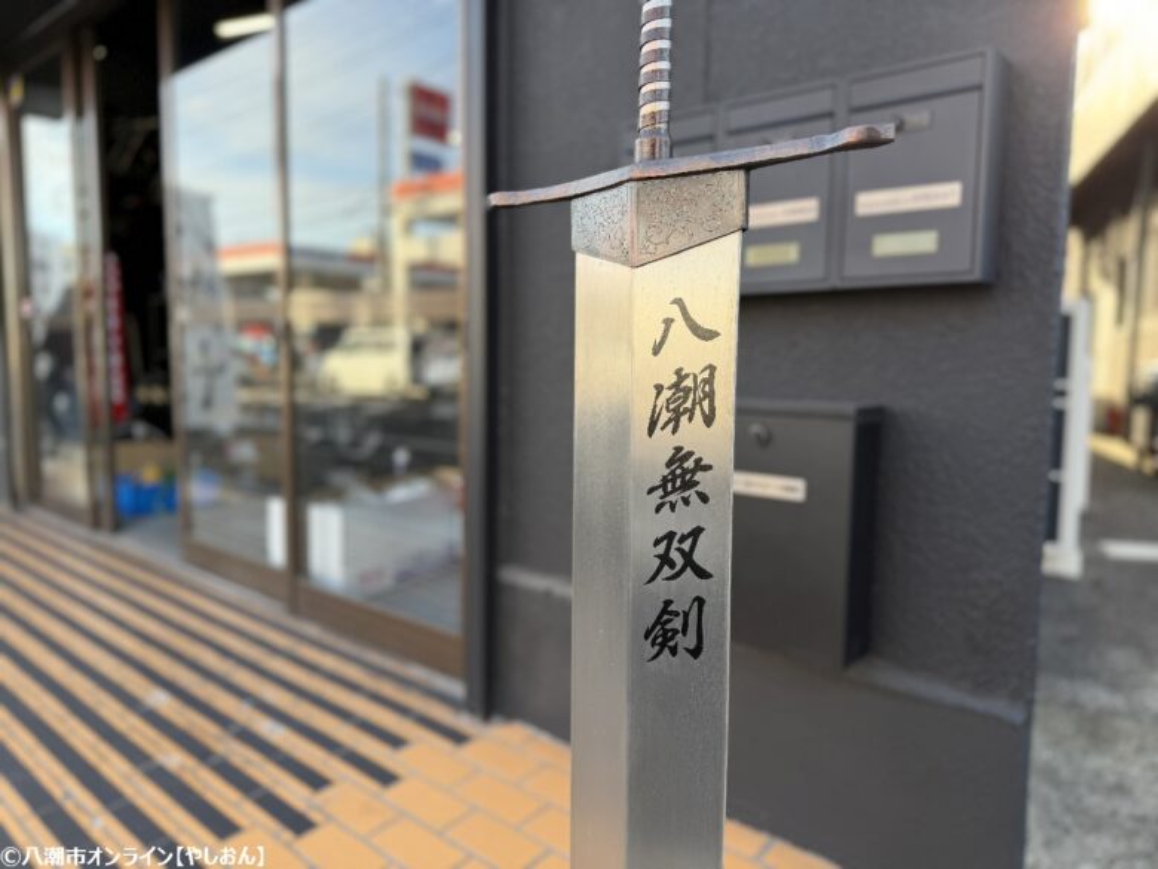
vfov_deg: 56.8
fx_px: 803
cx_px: 579
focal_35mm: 24
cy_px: 434
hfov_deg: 71.6
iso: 80
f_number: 1.78
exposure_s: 1/332
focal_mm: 6.76
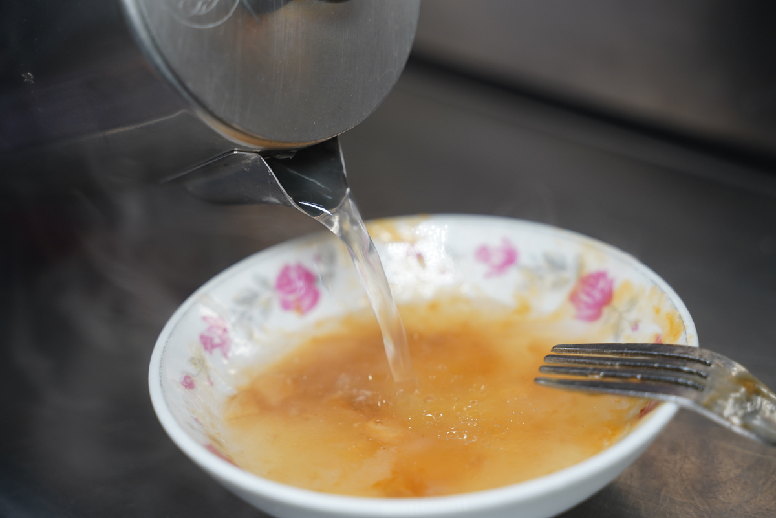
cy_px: 259
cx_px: 388
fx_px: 1379
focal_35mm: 64
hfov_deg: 31.4
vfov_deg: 21.2
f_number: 4
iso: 250
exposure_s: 1/80
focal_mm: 64
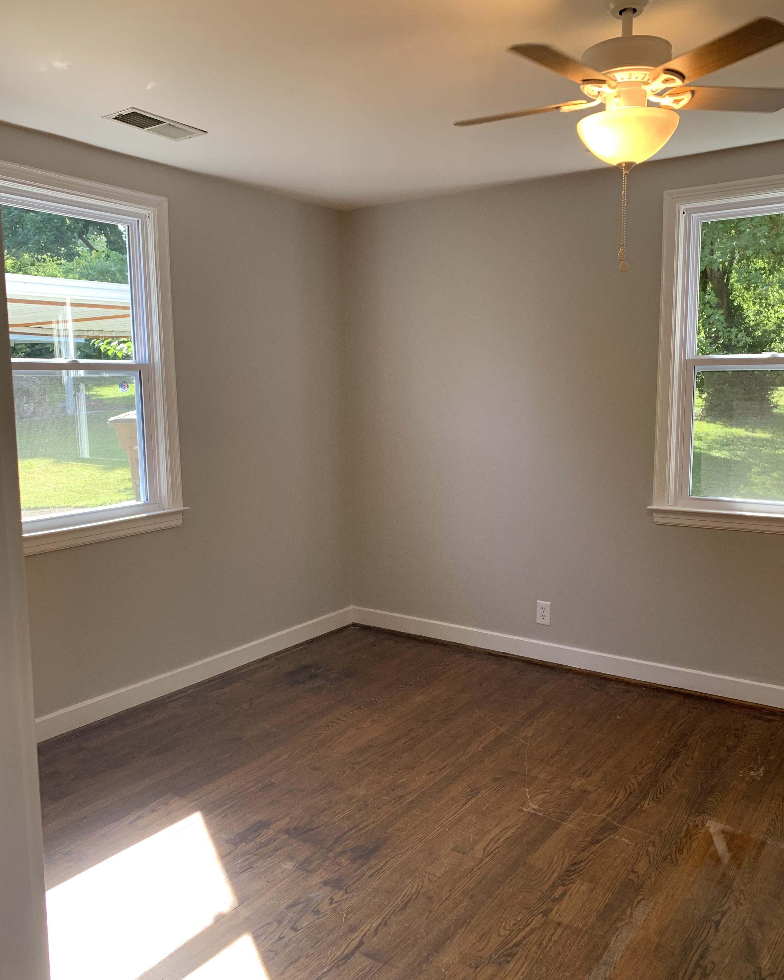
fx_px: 812
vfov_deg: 62.2
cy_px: 492
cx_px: 401
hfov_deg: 51.5
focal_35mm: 28
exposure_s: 1/121
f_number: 1.8
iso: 64
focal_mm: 4.25
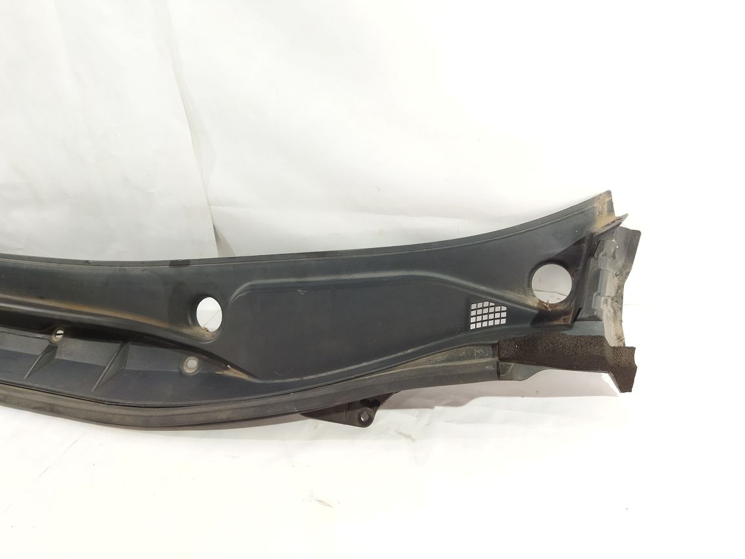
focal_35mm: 28
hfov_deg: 63.4
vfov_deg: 49.8
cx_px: 377
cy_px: 283
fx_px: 603
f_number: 1.79
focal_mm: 4.71
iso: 381
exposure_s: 1/50
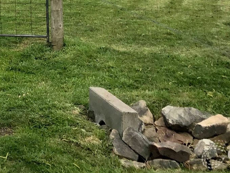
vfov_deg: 16.3
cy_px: -75
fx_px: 558
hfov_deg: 22.0
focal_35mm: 84
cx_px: -26
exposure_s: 1/1845
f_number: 1.8
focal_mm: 3.99
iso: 20
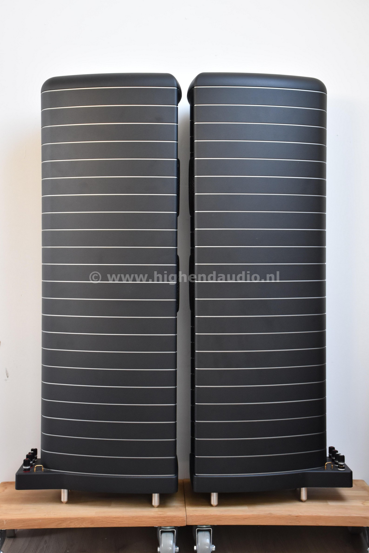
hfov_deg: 25.8
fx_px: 807
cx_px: 184
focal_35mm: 52
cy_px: 276
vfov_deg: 37.9
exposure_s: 1/60
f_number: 4.2
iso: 1000
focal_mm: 35
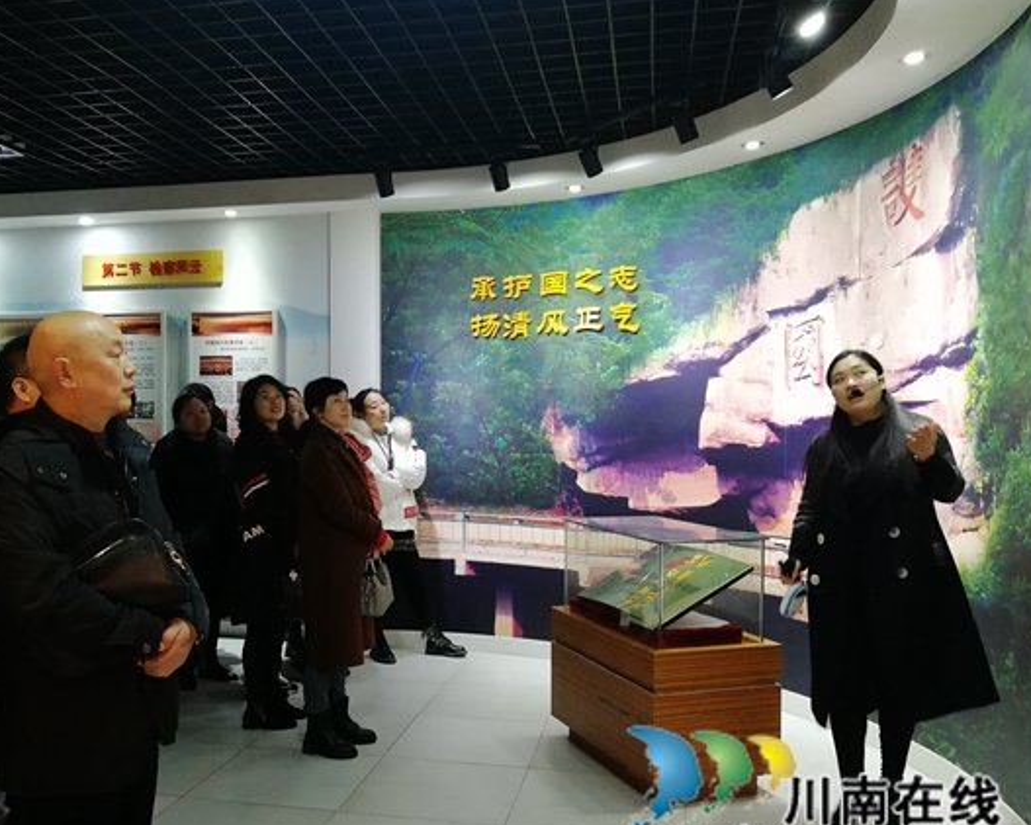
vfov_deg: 45.8
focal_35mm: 32
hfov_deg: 55.4
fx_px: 977
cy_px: 430
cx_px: 428
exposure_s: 1/25
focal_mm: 3.83
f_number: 1.8
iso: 320
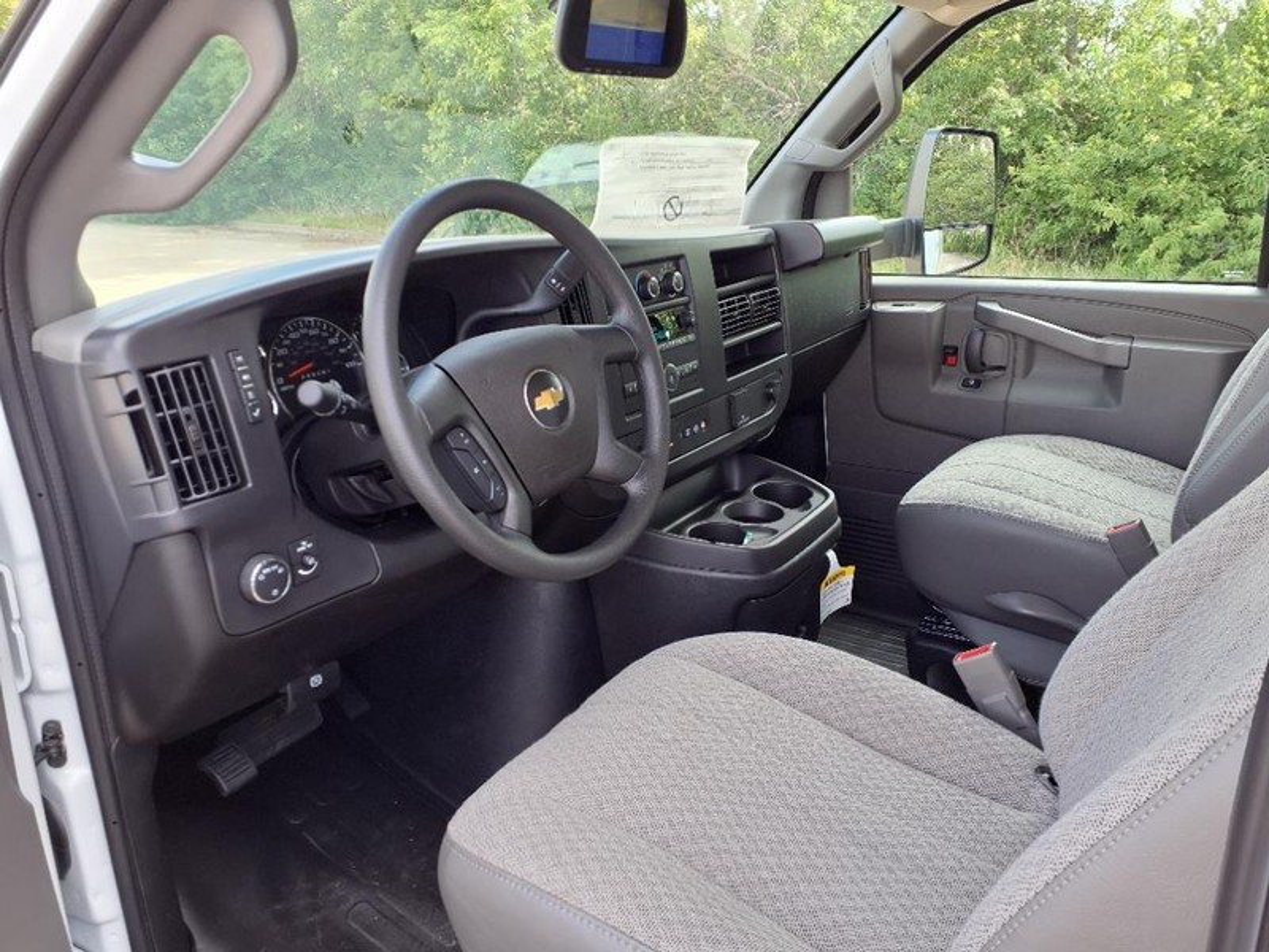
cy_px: 476
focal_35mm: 27
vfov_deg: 51.4
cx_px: 634
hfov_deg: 65.3
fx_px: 990
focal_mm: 3.58
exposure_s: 1/147
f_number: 1.9
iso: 40
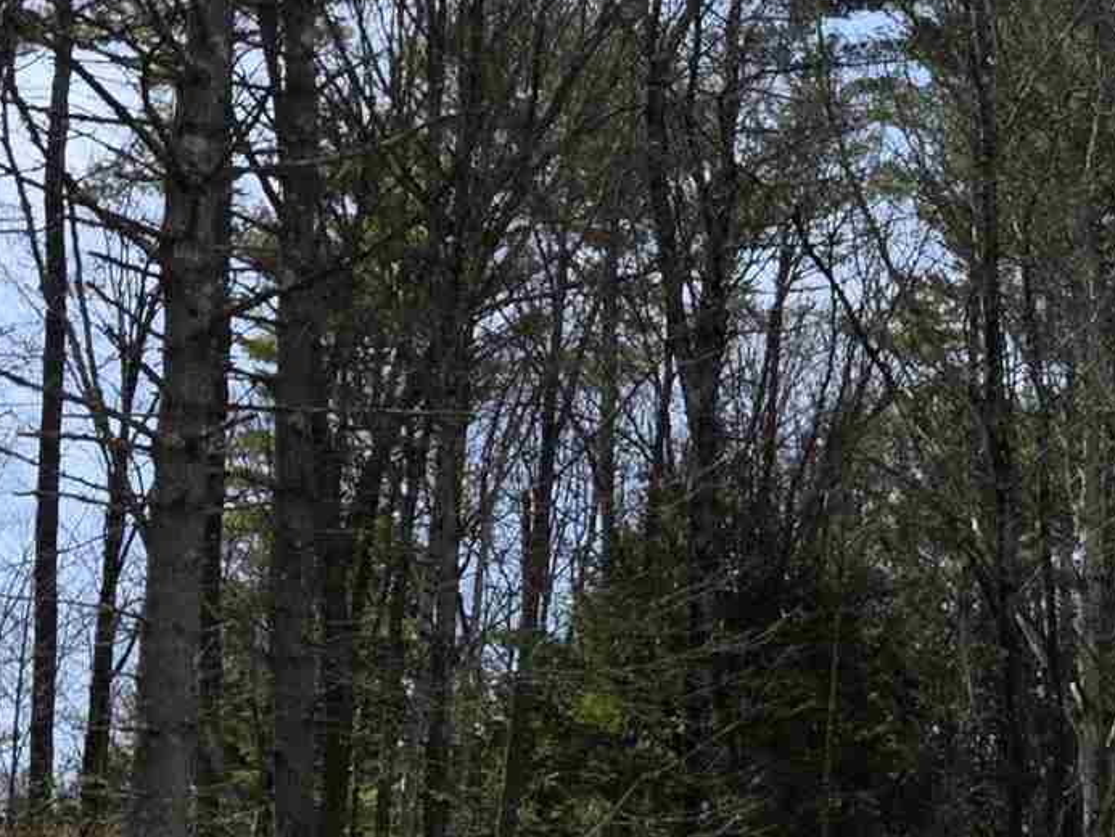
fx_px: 3286
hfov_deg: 15.4
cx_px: 2232
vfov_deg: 13.7
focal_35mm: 102
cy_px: 1236
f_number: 1.7
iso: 80
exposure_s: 1/4889
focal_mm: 6.3
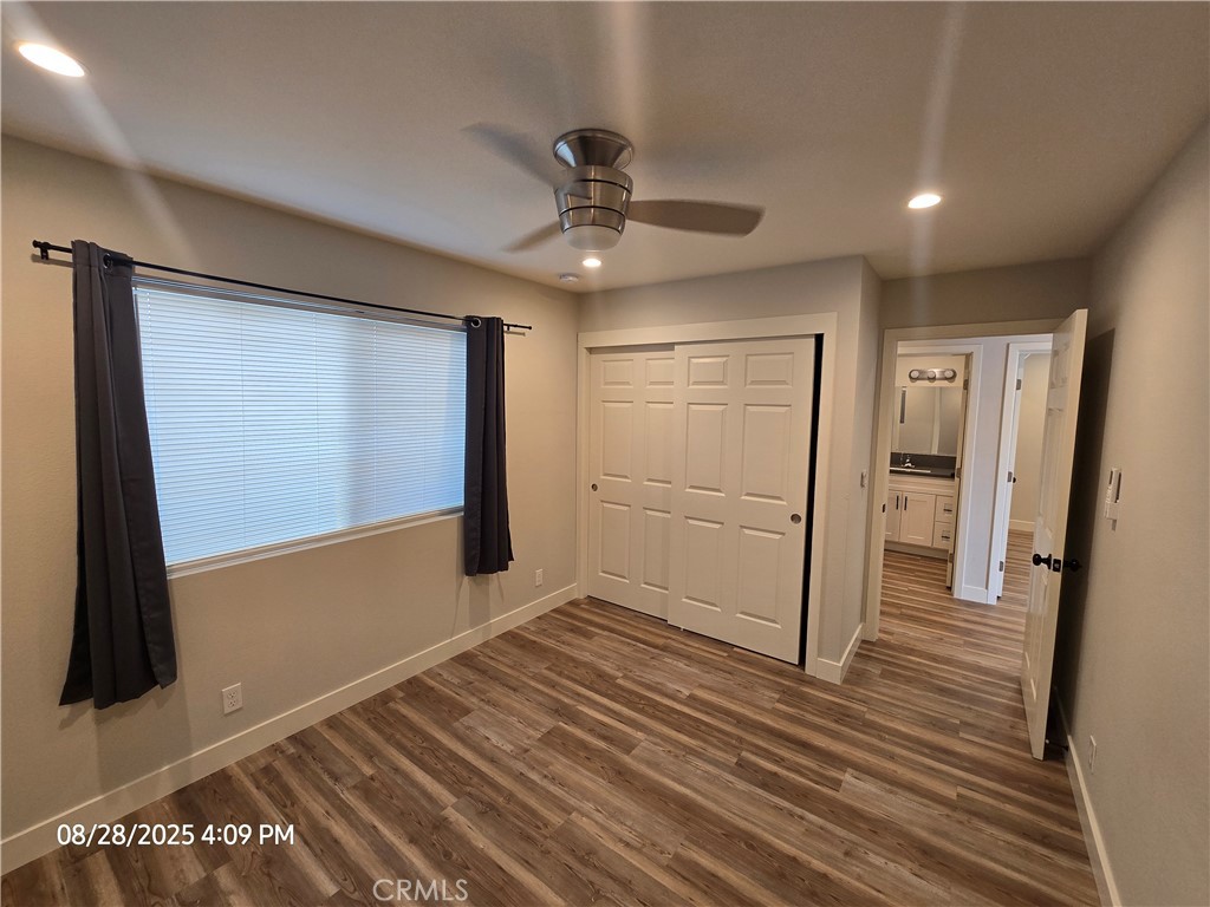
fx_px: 454
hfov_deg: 106.2
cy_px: 454
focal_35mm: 13
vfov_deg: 89.9
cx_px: 605
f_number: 2.2
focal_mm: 2.2
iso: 100
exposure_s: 1/60
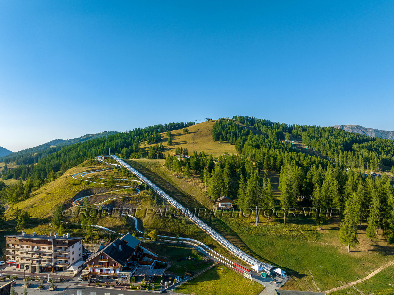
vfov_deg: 56.8
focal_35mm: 24
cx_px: 197
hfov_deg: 71.6
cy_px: 148
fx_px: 273
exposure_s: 1/240
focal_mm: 12.3
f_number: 6.3
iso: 100
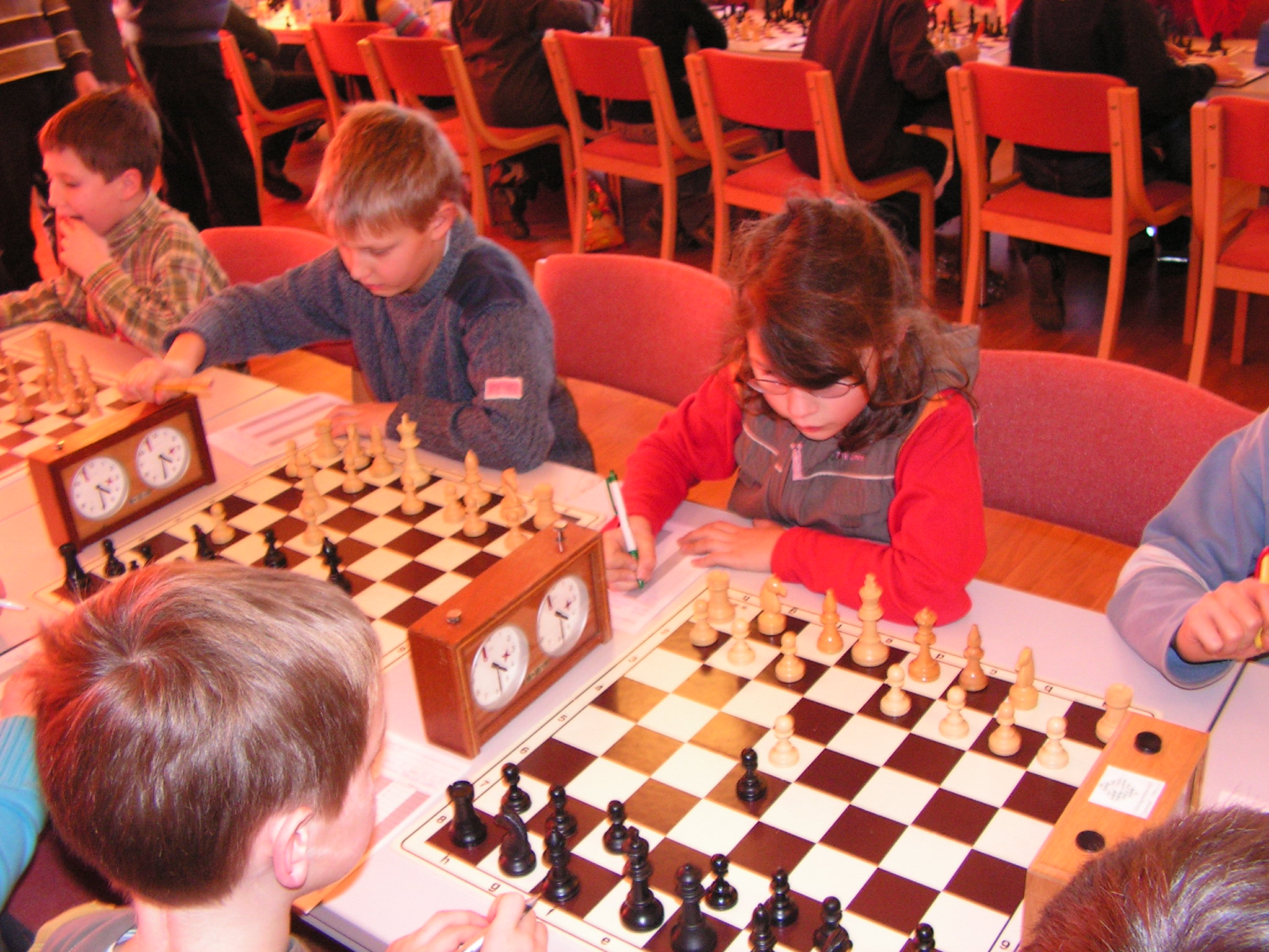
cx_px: 634
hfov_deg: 51.4
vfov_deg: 39.7
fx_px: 1320
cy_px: 476
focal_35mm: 36
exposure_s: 1/40
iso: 200
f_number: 3.2
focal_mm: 6
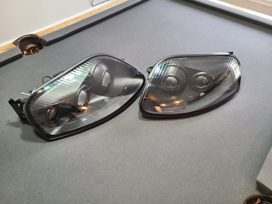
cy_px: 102
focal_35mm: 26
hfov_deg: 67.3
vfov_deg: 53.1
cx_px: 136
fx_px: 204
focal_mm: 5.4
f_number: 1.8
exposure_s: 1/40
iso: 320
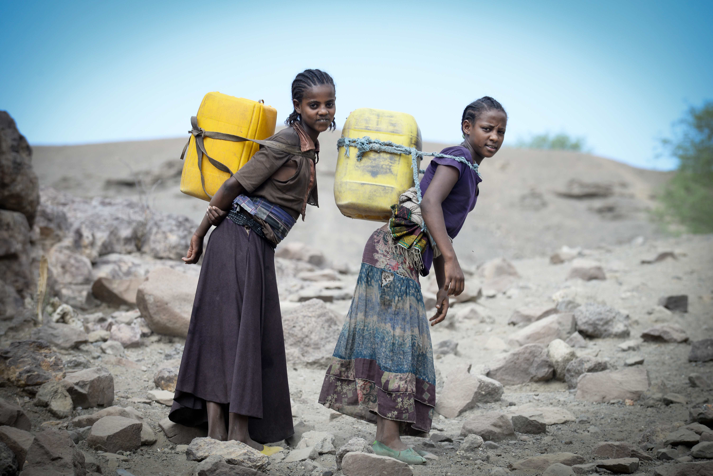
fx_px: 3962
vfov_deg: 6.9
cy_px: 238
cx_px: 356
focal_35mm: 200
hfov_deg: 10.3
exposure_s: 1/400
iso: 250
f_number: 7.1
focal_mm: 200
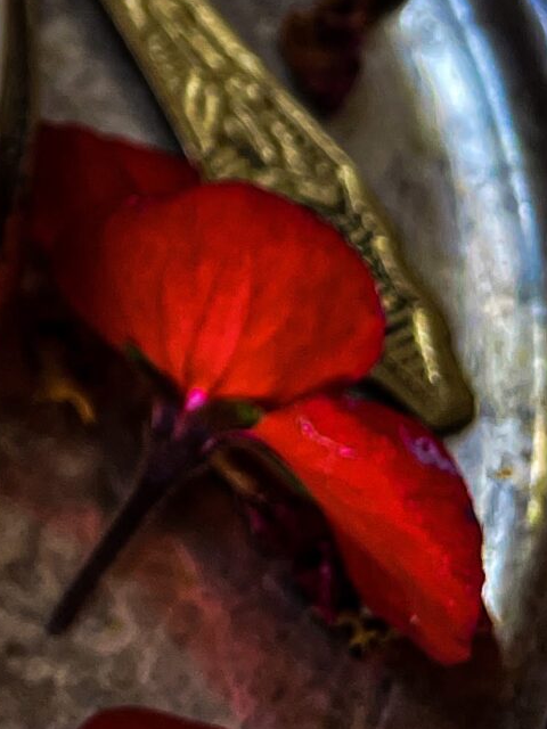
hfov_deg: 12.7
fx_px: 2191
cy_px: -251
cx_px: -508
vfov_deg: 17.6
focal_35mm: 104
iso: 125
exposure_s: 1/120
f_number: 1.6
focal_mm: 4.2
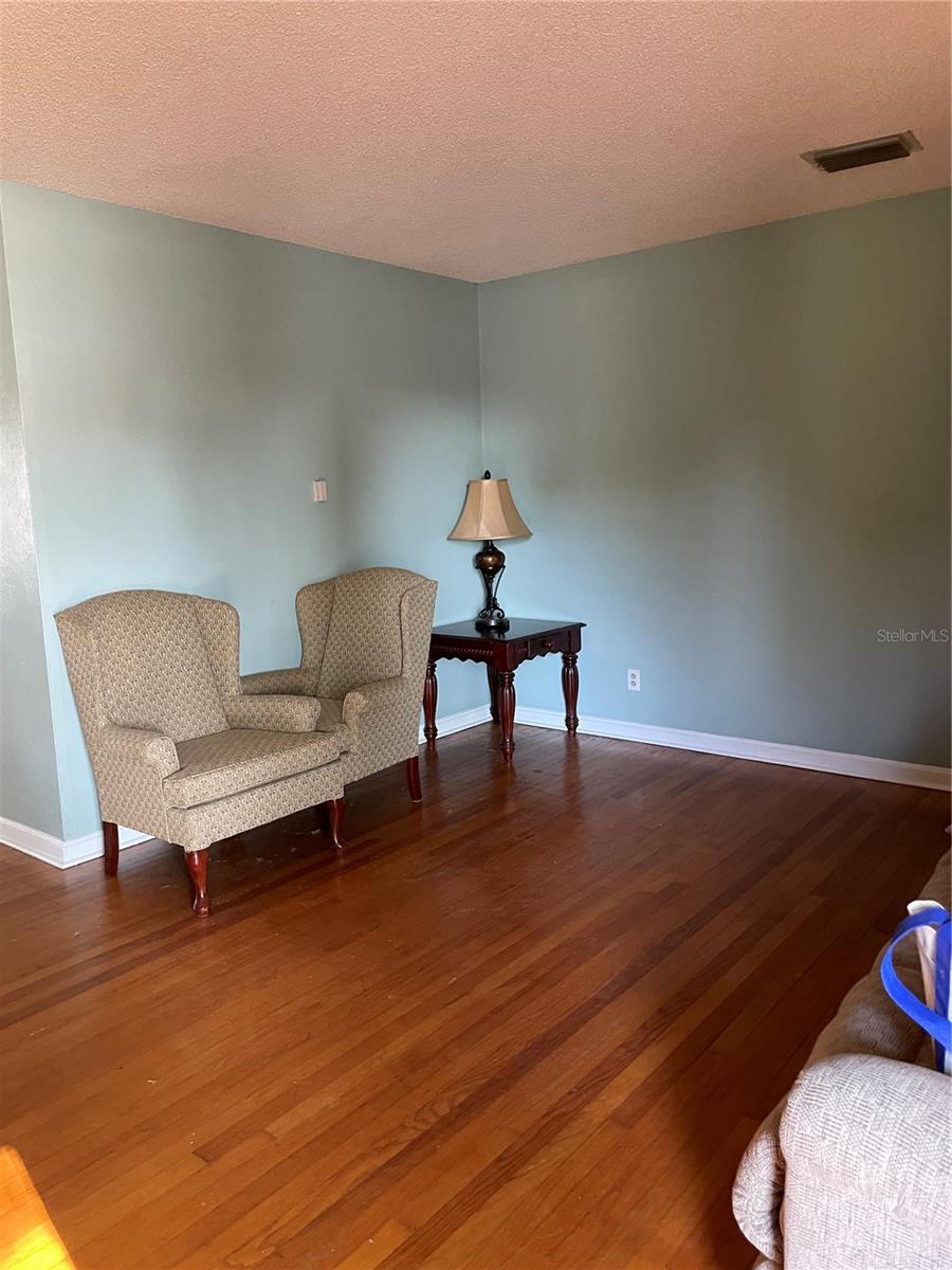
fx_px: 953
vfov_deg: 67.3
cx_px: 476
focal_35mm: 26
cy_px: 635
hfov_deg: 53.1
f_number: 1.6
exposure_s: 1/60
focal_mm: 4.2
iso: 400
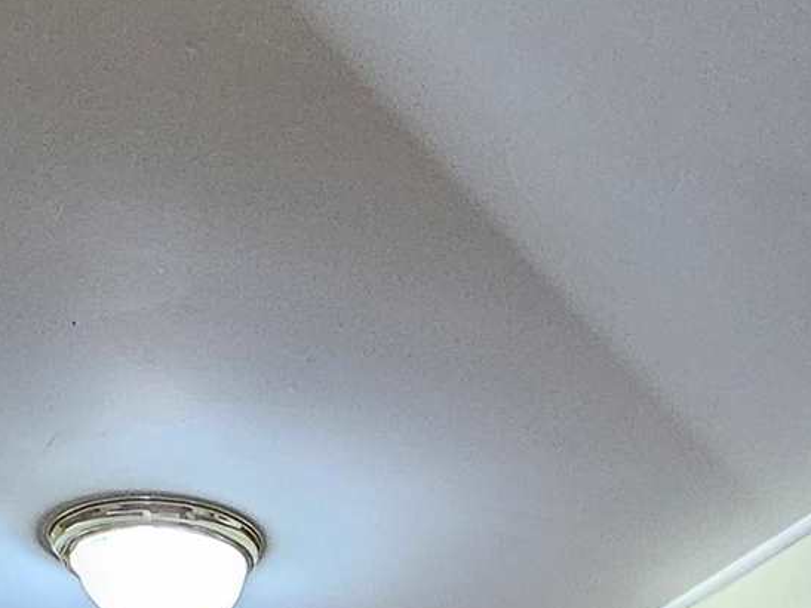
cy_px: 1437
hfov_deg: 26.6
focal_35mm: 73
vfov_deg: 14.2
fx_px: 1710
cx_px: 517
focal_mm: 2.2
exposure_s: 1/40
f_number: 2.2
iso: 320
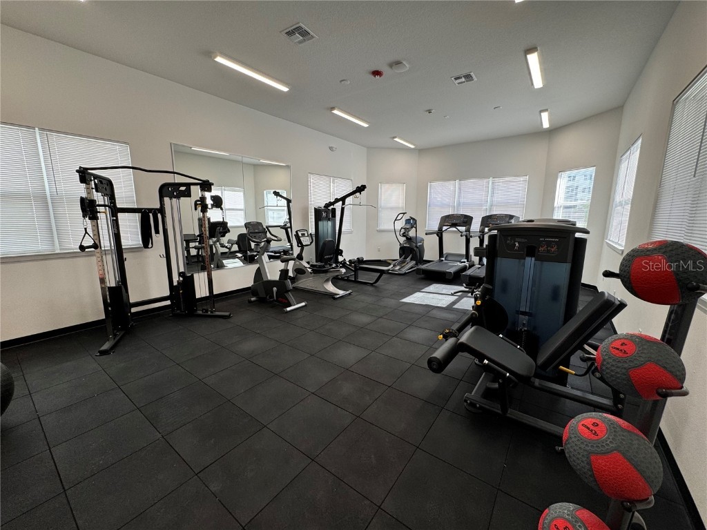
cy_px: 265
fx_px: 286
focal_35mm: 14
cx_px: 354
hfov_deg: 102.1
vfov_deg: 85.7
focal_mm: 2.22
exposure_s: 1/120
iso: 80
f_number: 2.2
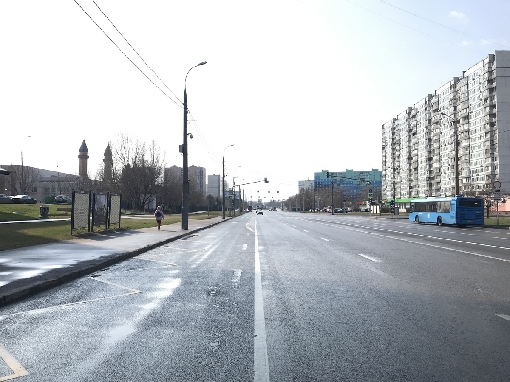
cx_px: 255
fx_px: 413
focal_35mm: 28
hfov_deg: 63.4
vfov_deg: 49.7
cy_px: 191
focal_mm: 3.99
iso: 20
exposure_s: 1/1996
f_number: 1.8
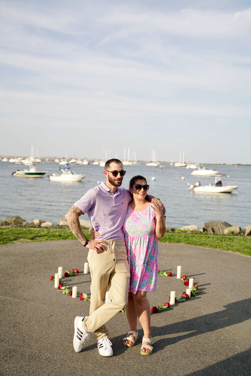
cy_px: 188
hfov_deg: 31.9
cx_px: 126
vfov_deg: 46.4
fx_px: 439
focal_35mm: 42
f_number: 2.8
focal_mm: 42
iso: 100
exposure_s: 1/1000
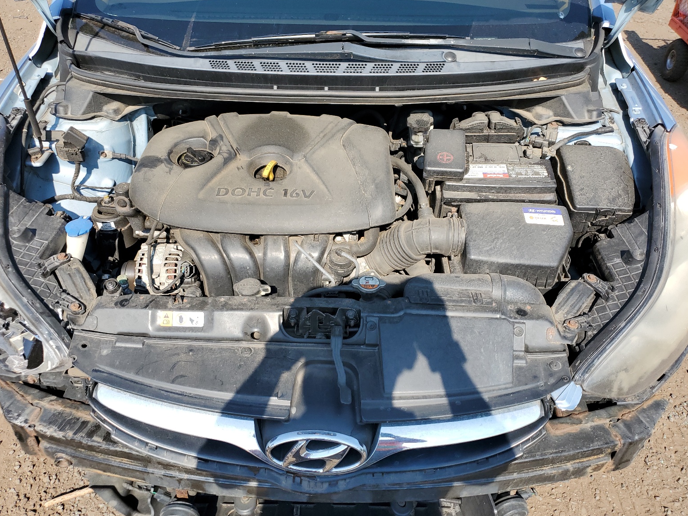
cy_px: 263
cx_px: 353
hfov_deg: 65.3
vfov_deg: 51.4
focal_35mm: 27
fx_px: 537
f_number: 1.5
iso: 50
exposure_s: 1/1429
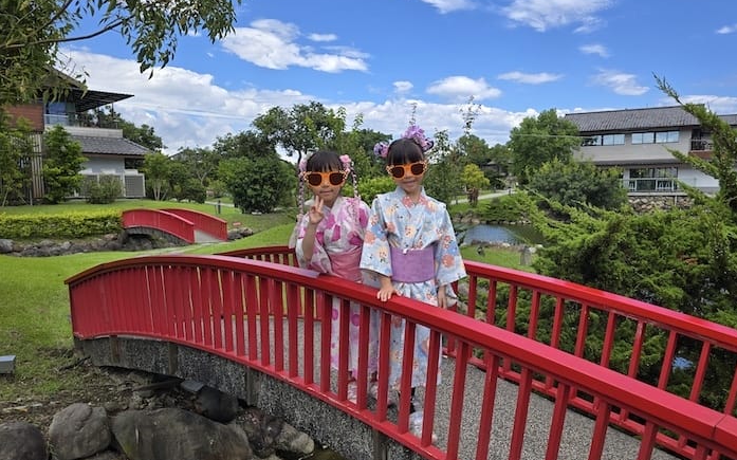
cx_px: 388
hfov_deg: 66.4
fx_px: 562
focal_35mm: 28
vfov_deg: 44.4
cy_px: 252
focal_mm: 6.3
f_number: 1.7
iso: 12
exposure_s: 1/667
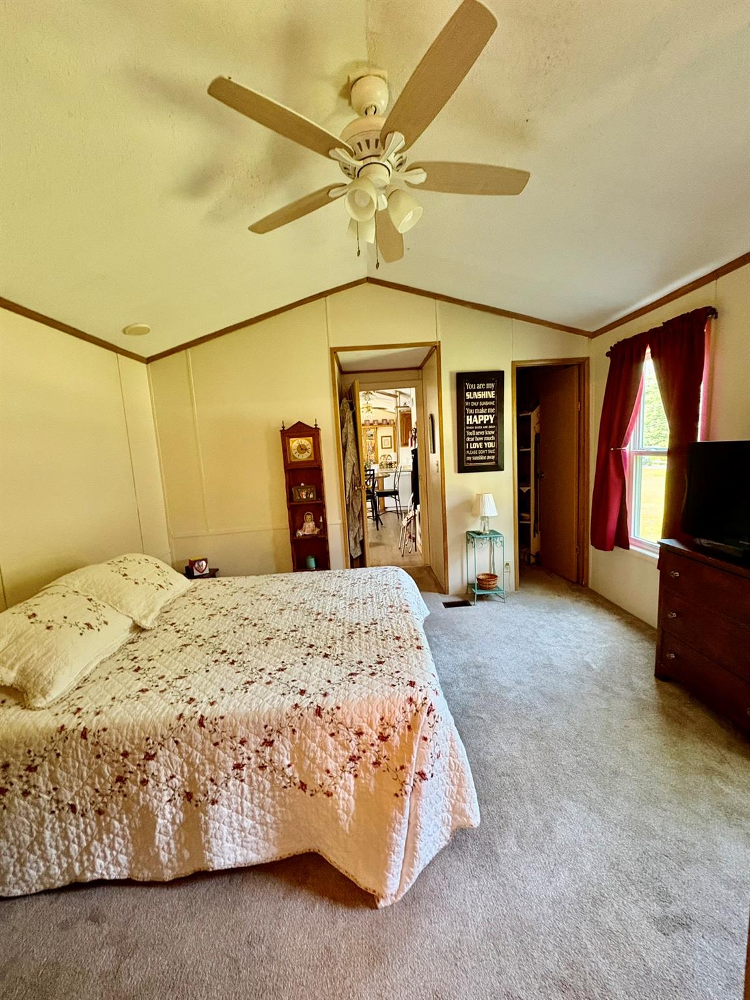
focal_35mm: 14
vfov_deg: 102.1
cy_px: 500
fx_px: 404
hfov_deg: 85.7
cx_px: 375
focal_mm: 2.22
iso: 400
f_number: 2.2
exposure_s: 1/60
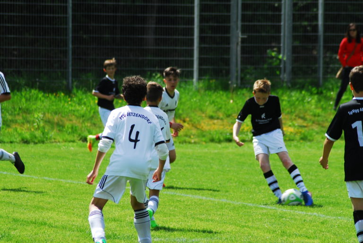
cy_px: 122
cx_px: 182
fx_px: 2801
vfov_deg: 5.0
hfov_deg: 7.4
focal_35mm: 278
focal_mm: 185
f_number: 5.6
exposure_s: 1/500
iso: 200
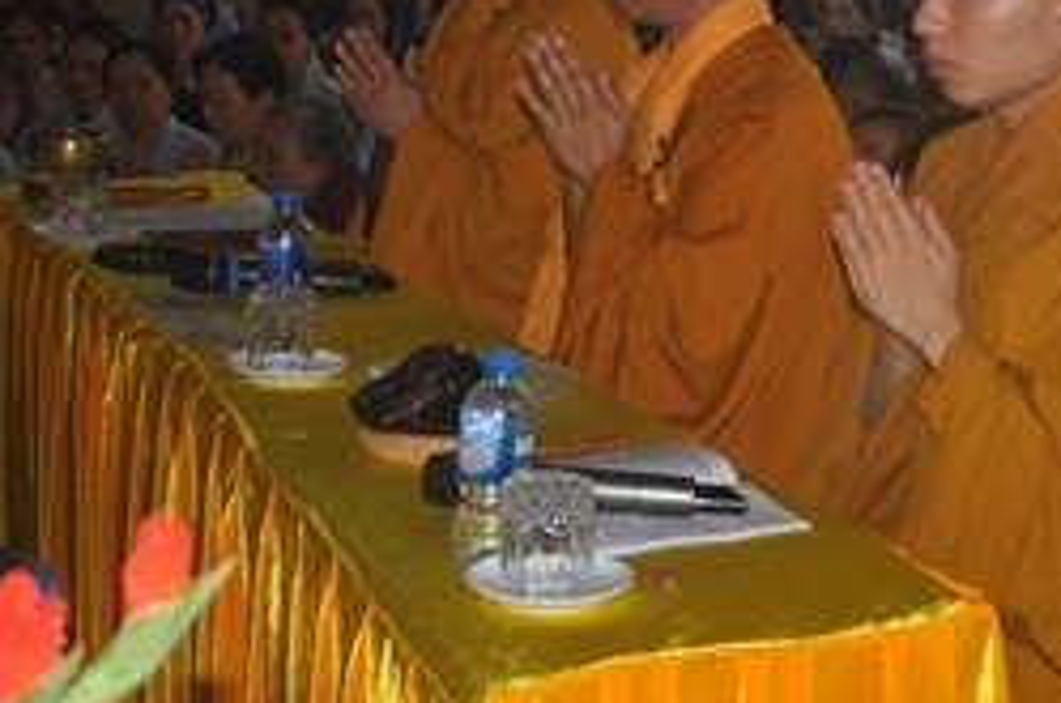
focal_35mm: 82
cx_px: 908
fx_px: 2421
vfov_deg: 16.5
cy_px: 298
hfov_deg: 24.2
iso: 200
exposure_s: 1/60
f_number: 3.8
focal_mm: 21
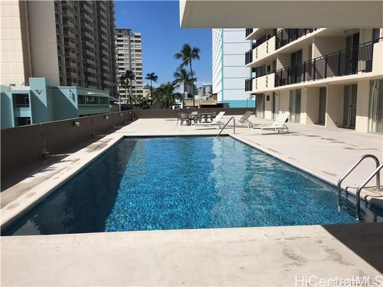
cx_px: 192
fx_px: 321
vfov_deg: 48.2
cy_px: 144
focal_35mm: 29
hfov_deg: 61.7
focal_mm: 4.15
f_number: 2.2
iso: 25
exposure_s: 1/2959
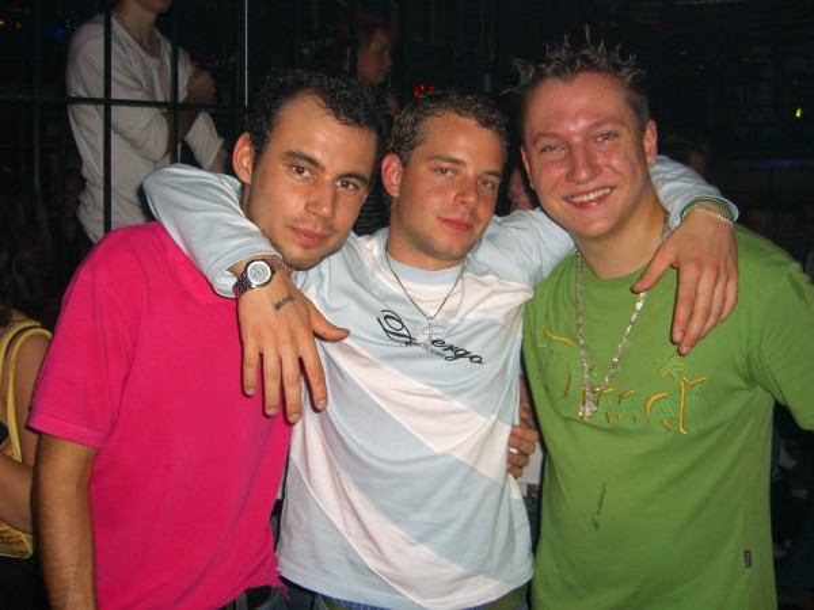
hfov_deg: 49.0
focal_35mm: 38
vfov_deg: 37.7
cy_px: 305
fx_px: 894
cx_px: 407
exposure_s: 1/60
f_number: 2.8
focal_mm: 7.9
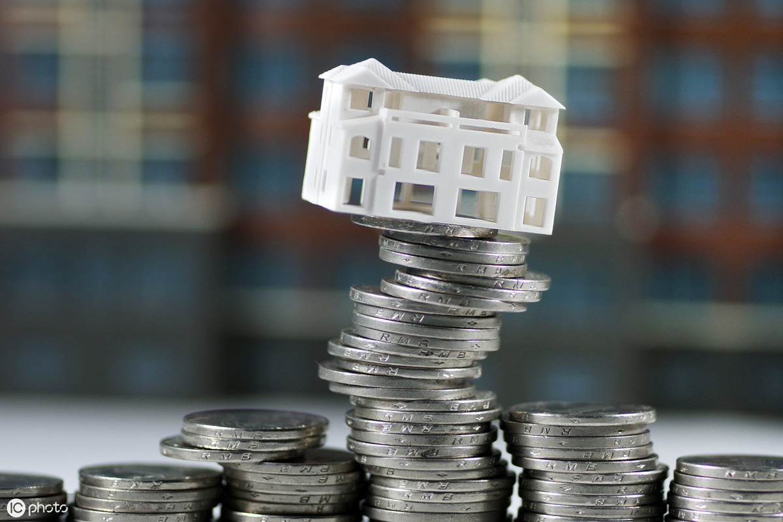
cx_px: 392
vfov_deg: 9.1
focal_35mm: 150
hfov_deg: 13.7
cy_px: 261
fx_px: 3261
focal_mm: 100
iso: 400
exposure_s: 1/160
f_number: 2.8
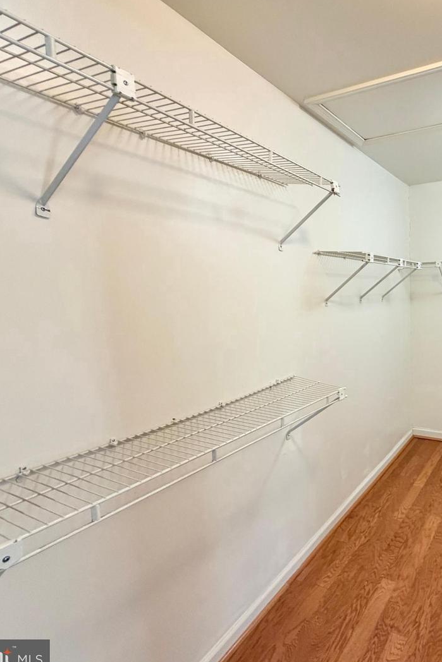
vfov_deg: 84.0
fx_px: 368
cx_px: 394
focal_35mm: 20
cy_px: 335
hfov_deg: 54.4
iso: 320
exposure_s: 1/60
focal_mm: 2.22
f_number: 2.2
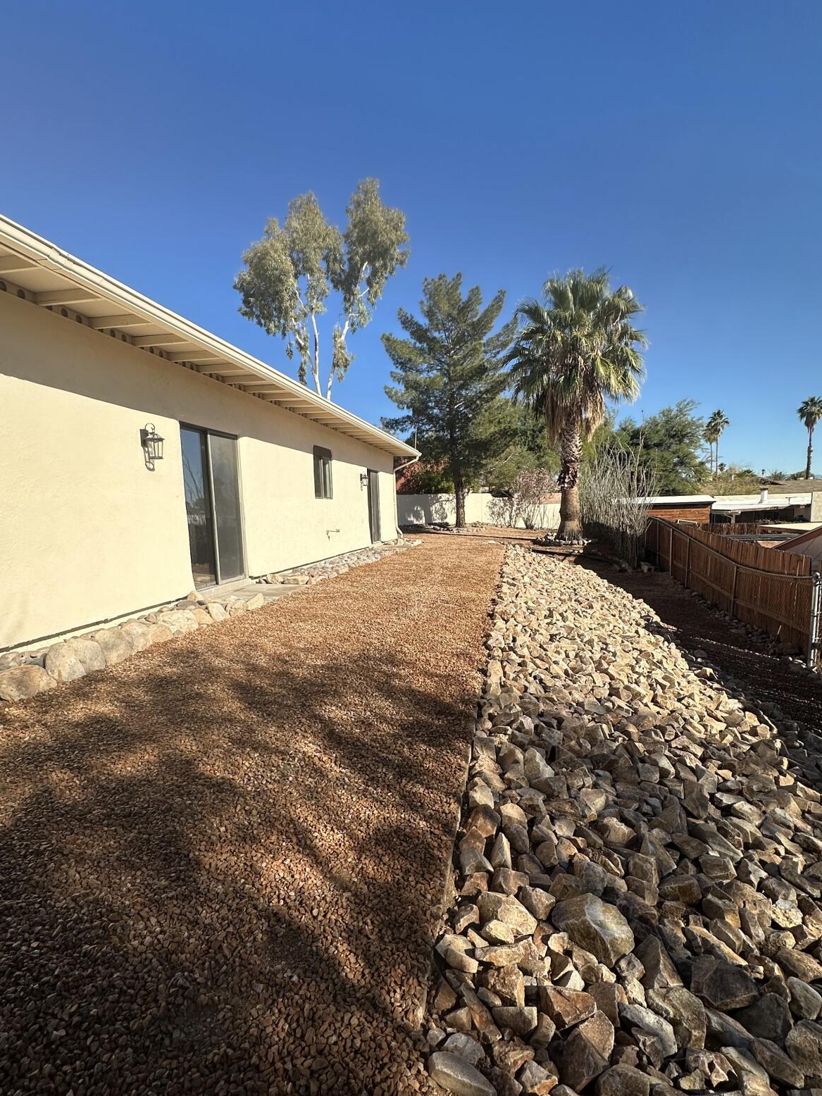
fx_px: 570
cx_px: 371
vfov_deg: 87.6
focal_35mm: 18
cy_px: 587
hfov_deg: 71.4
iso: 40
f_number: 2.2
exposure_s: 1/2132
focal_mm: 2.22
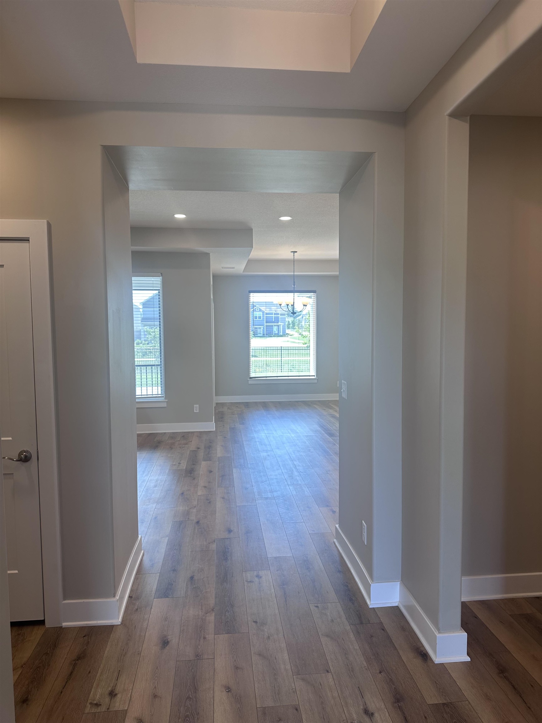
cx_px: 271
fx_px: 501
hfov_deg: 56.8
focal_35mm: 24
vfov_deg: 71.6
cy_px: 362
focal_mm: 6.86
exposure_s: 1/120
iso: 64
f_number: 1.78
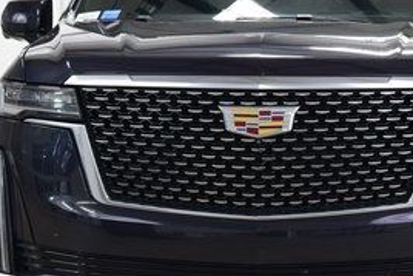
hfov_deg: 15.9
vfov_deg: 10.6
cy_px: 121
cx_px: 260
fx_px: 1481
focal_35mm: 129
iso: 560
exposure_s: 1/15
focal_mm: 36
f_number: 6.3
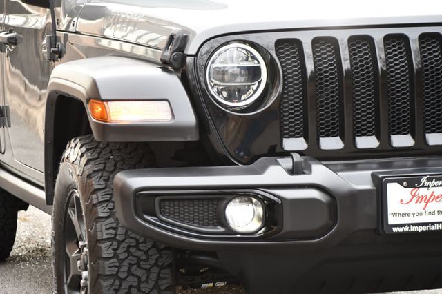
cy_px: 147
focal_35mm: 142
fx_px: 1742
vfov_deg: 9.7
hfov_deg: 14.5
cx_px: 221
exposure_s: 1/250
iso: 450
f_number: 4.8
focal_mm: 95
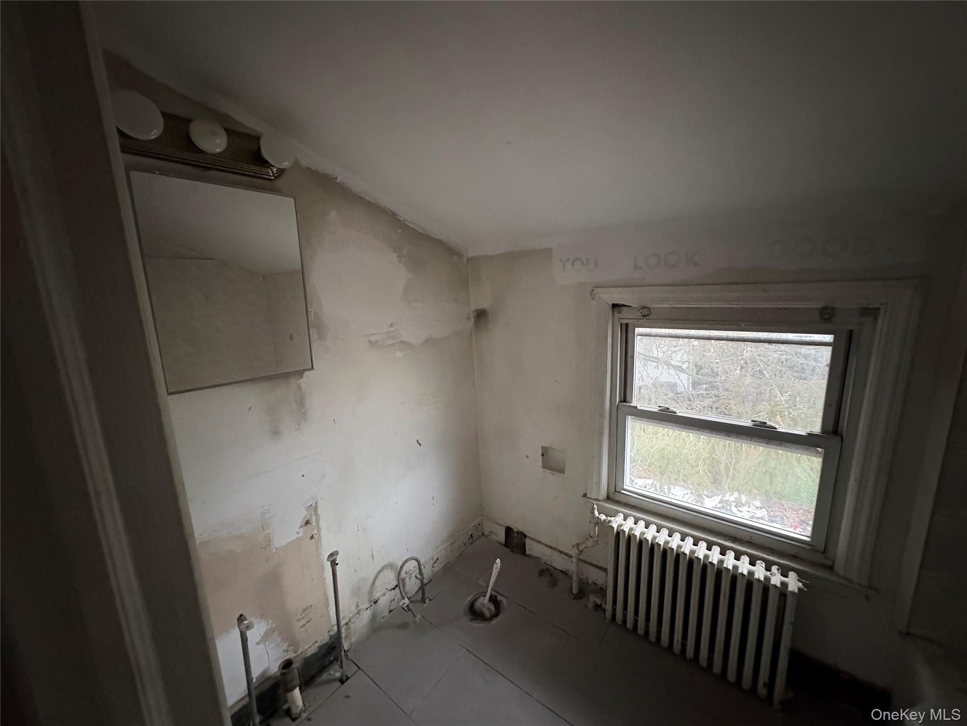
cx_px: 484
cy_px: 363
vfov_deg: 85.7
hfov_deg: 102.1
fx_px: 391
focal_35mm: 14
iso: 1000
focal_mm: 2.22
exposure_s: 1/34
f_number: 2.2
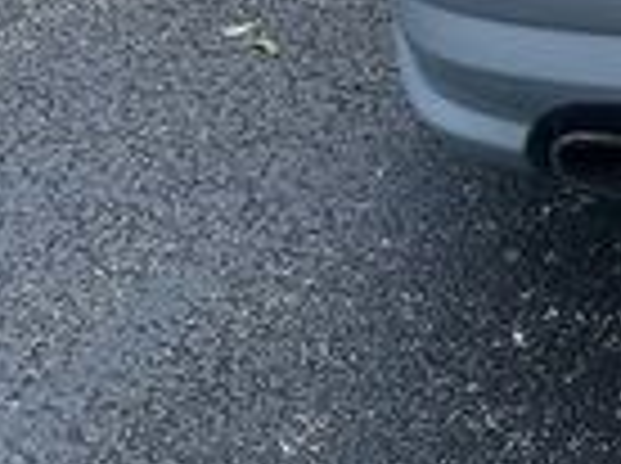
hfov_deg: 13.8
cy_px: -518
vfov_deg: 10.9
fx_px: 2167
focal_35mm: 121
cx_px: 1238
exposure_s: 1/3077
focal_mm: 5.7
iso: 50
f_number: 1.5
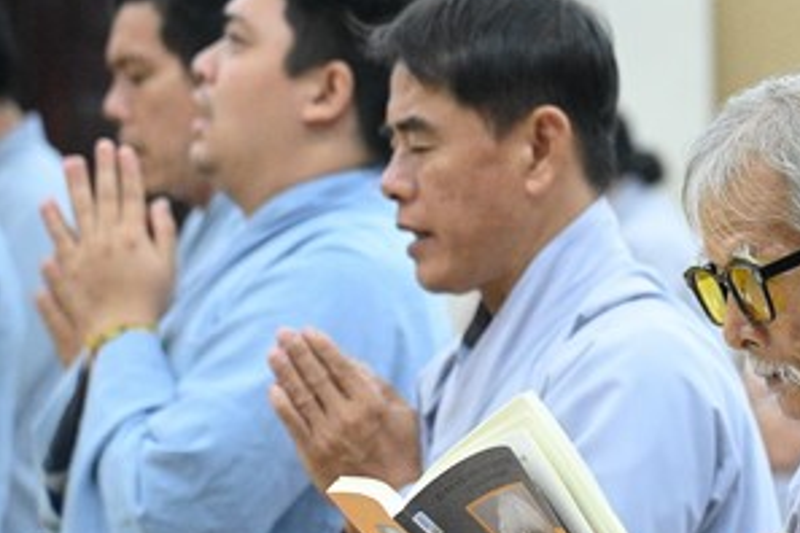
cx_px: 826
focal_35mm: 262
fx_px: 5822
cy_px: 291
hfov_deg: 7.8
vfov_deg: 5.2
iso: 16000
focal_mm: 120
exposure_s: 1/200
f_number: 4.5
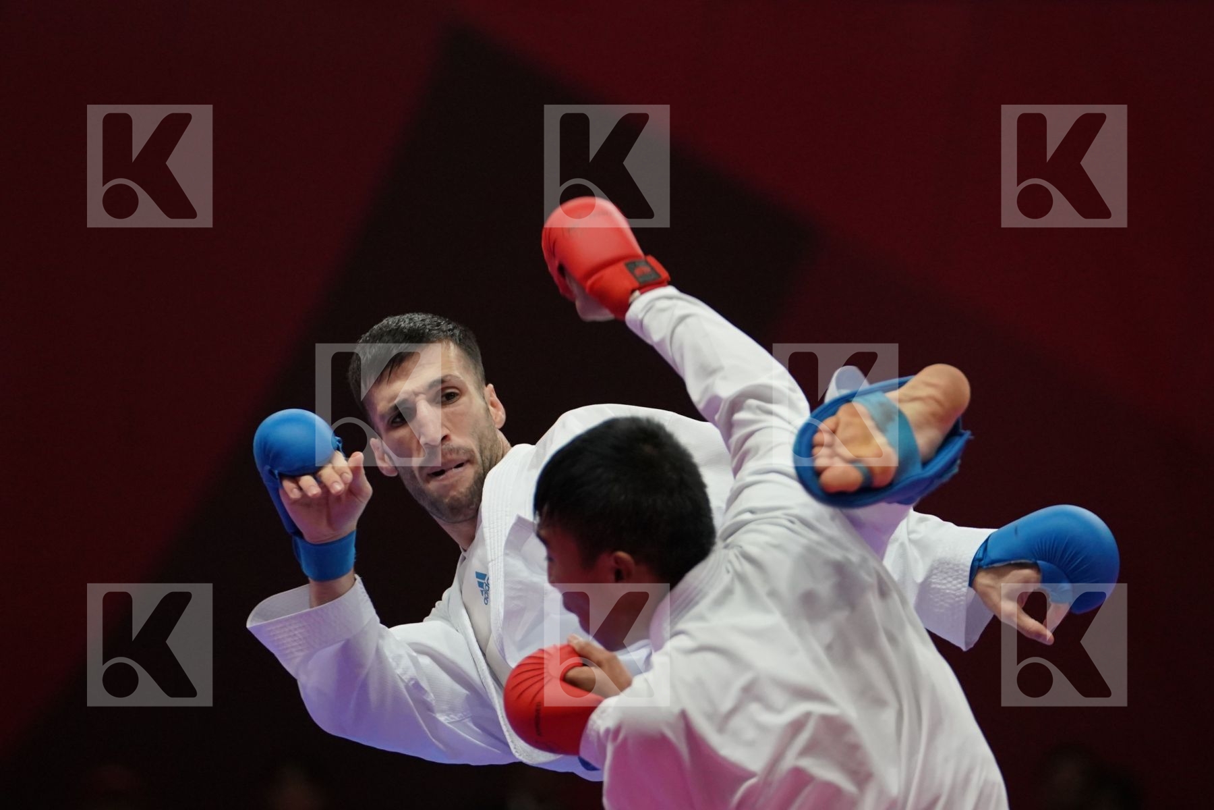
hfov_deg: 5.6
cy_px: 405
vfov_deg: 3.8
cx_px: 607
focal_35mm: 366
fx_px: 12341
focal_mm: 244
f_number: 4
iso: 2500
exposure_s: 1/1000
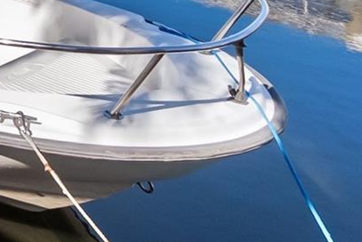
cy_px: -219
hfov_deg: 23.2
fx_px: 583
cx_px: -248
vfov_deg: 17.7
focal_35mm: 58
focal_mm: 10
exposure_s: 1/1500
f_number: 6.7
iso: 1600
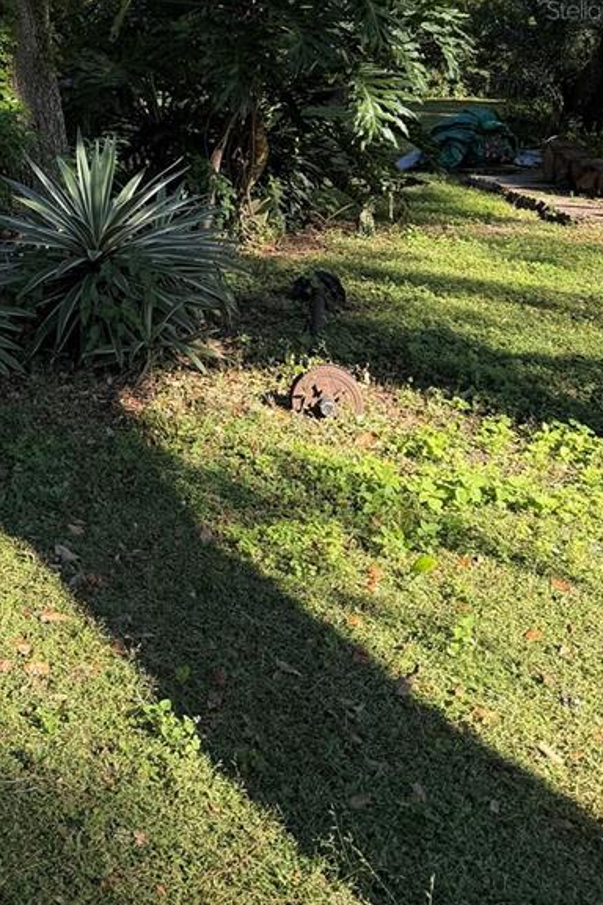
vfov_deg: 34.8
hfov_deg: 24.4
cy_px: 9
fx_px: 1306
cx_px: -49
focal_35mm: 52
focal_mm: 6.76
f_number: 1.78
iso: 100
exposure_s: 1/849
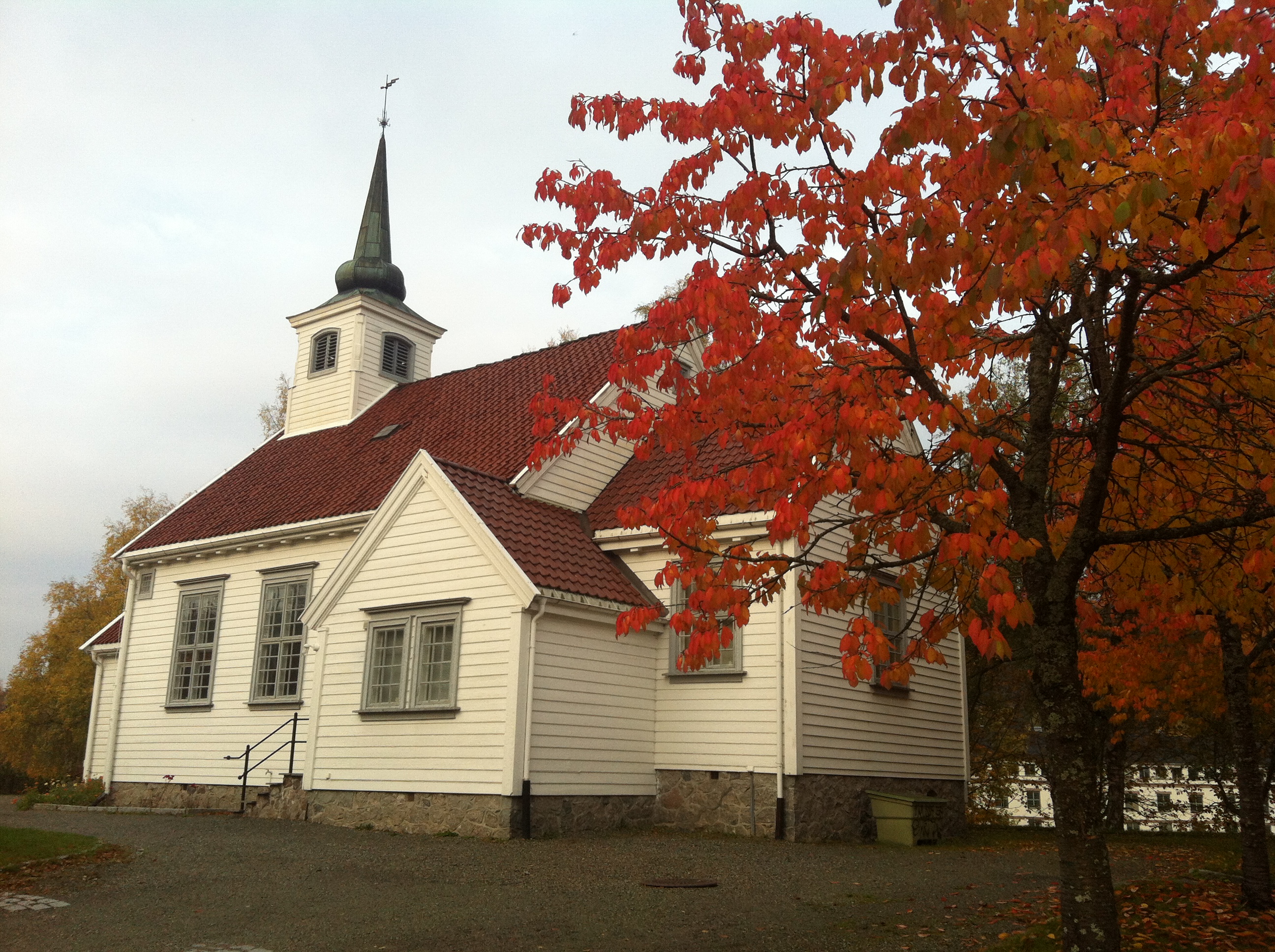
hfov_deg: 52.7
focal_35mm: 35
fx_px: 1287
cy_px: 476
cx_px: 638
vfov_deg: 40.6
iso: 80
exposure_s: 1/324
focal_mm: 3.85
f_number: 2.8
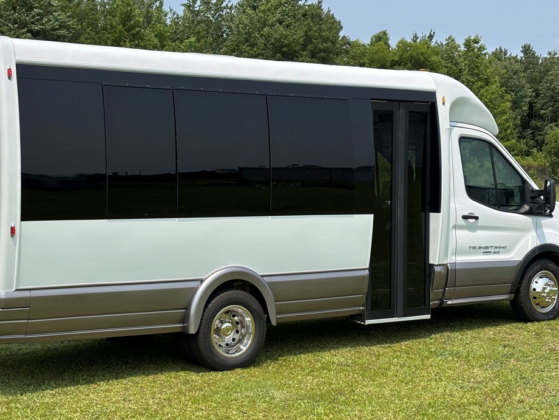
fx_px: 1066
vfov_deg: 22.3
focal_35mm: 66
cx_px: 250
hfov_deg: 29.4
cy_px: 192
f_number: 1.6
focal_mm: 5.96
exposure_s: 1/2857
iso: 40
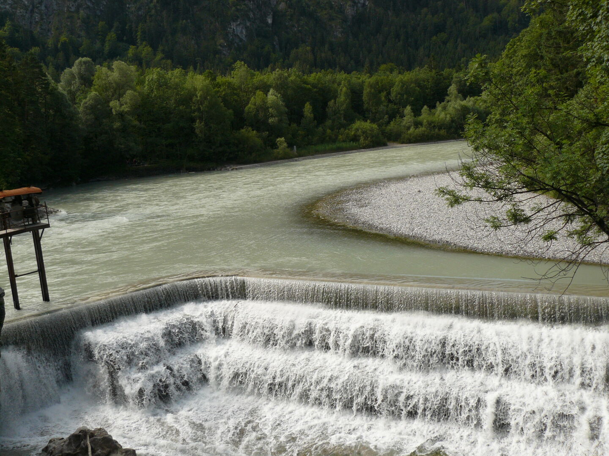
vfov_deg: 39.7
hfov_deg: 51.4
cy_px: 228
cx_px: 304
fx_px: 633
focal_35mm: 36
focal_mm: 6
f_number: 5.6
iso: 100
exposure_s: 1/250
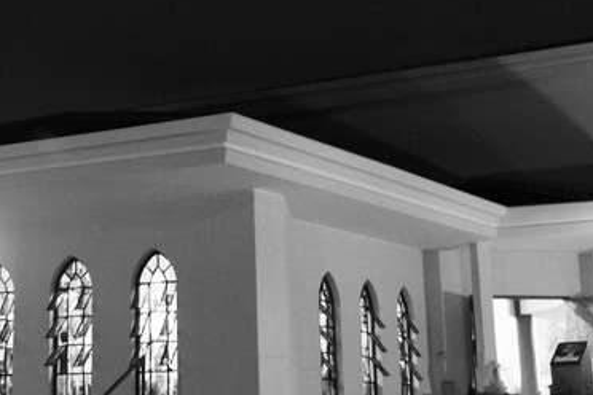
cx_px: 89
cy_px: -37
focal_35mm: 87
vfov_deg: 15.3
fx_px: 1433
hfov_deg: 22.9
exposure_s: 1/25
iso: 5000
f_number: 2.8
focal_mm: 18
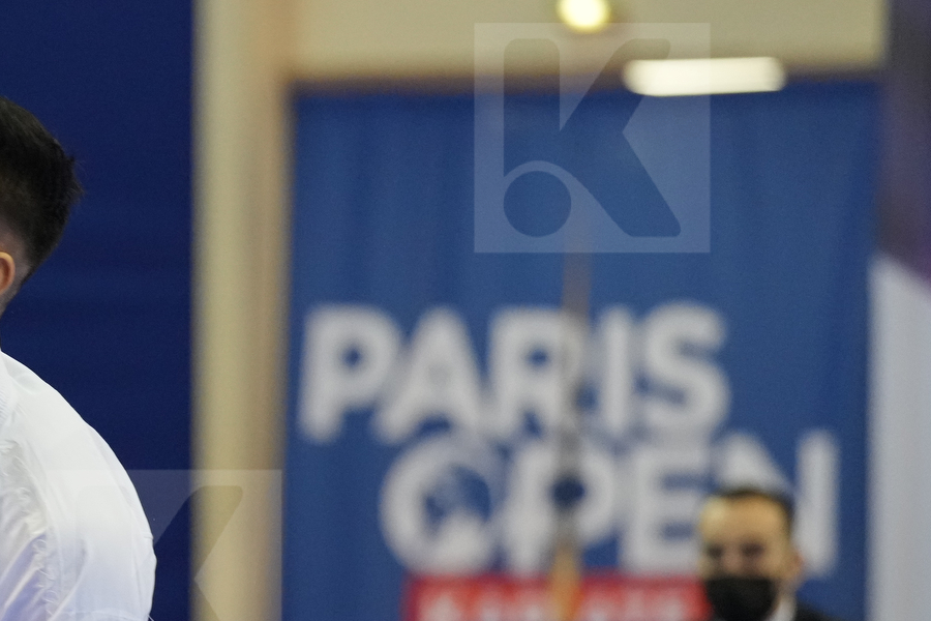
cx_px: -264
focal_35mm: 339
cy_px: 586
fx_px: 8766
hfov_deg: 6.0
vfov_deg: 4.1
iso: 4000
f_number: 2.8
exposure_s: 1/1000
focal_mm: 122
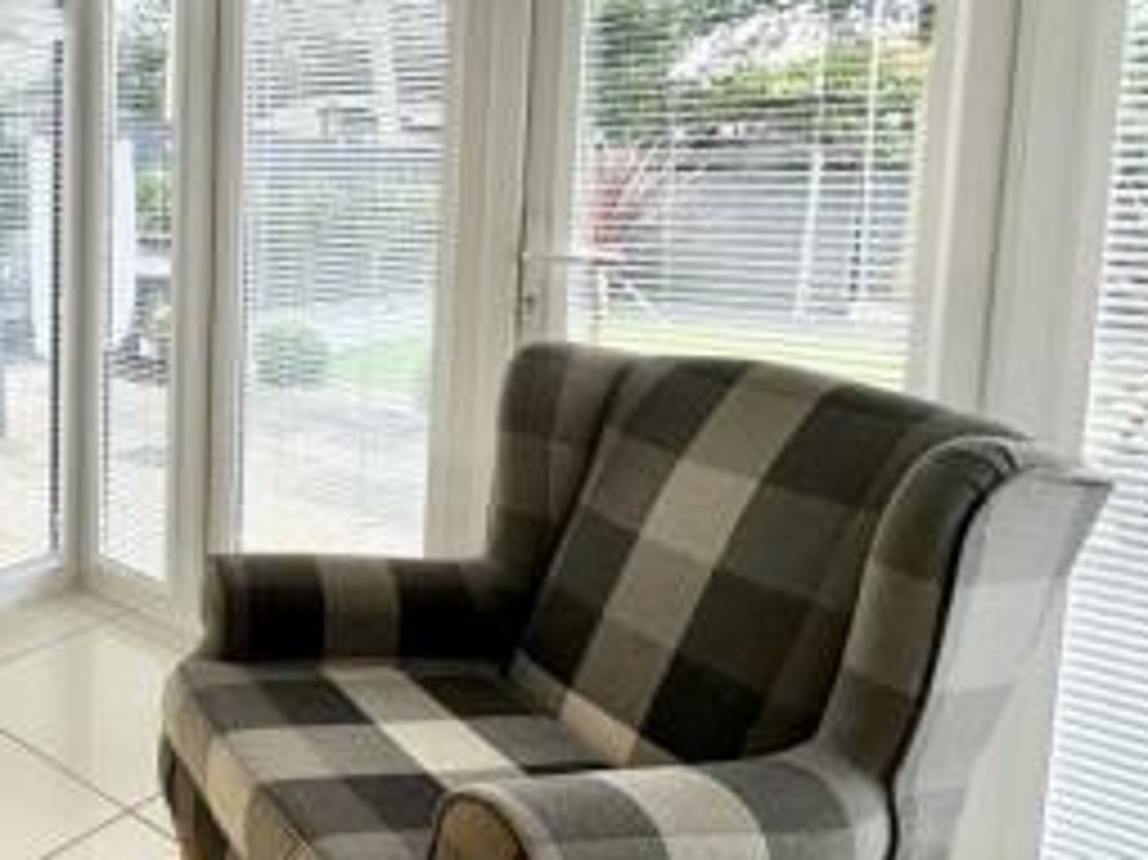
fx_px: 1061
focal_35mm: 32
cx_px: -65
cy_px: 263
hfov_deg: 45.3
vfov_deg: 43.3
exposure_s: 1/100
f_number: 2.2
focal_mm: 2.22
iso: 80
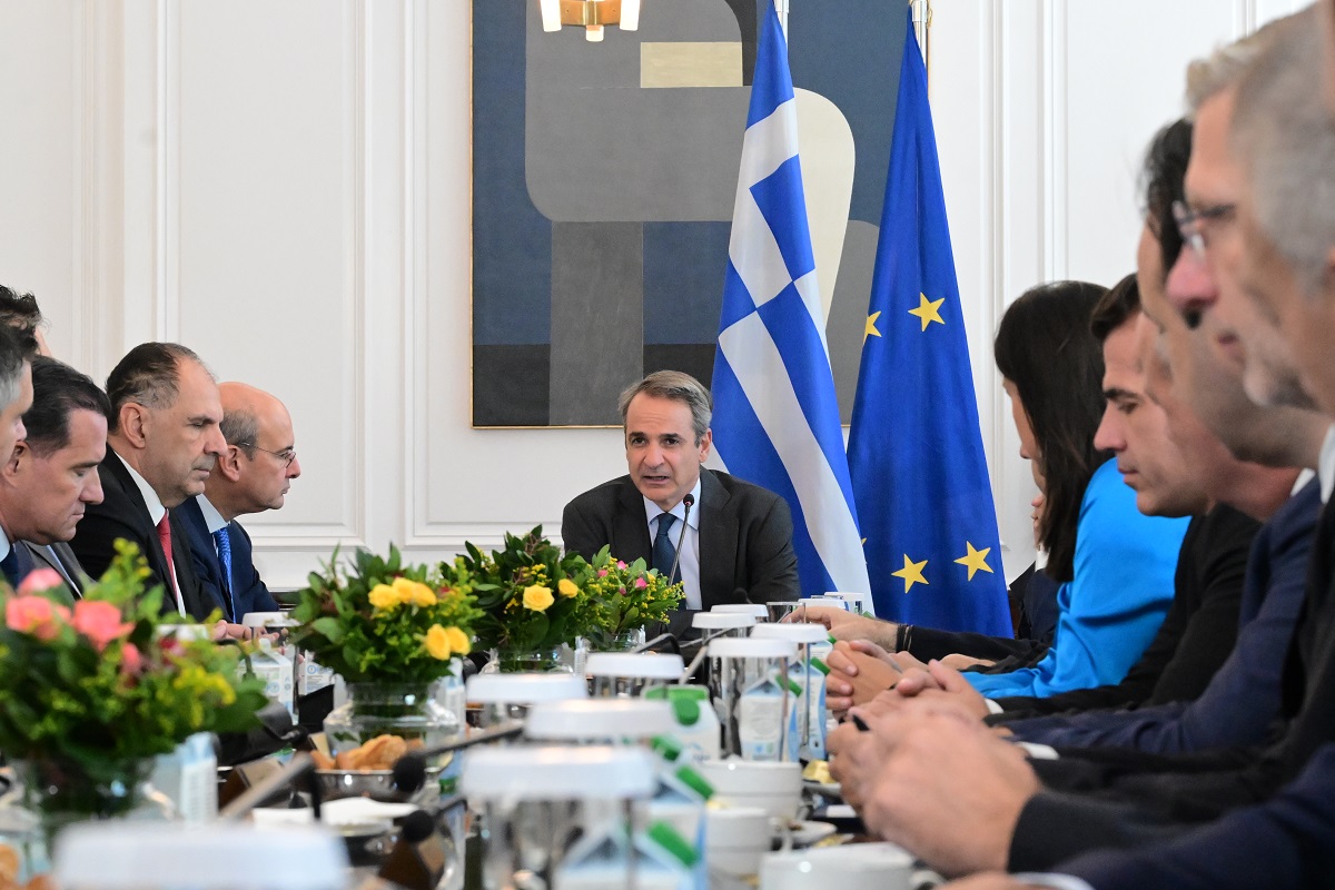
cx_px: 668
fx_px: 3893
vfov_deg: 13.0
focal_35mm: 105
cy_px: 445
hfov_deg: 19.5
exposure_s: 1/400
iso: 8000
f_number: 8
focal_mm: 70
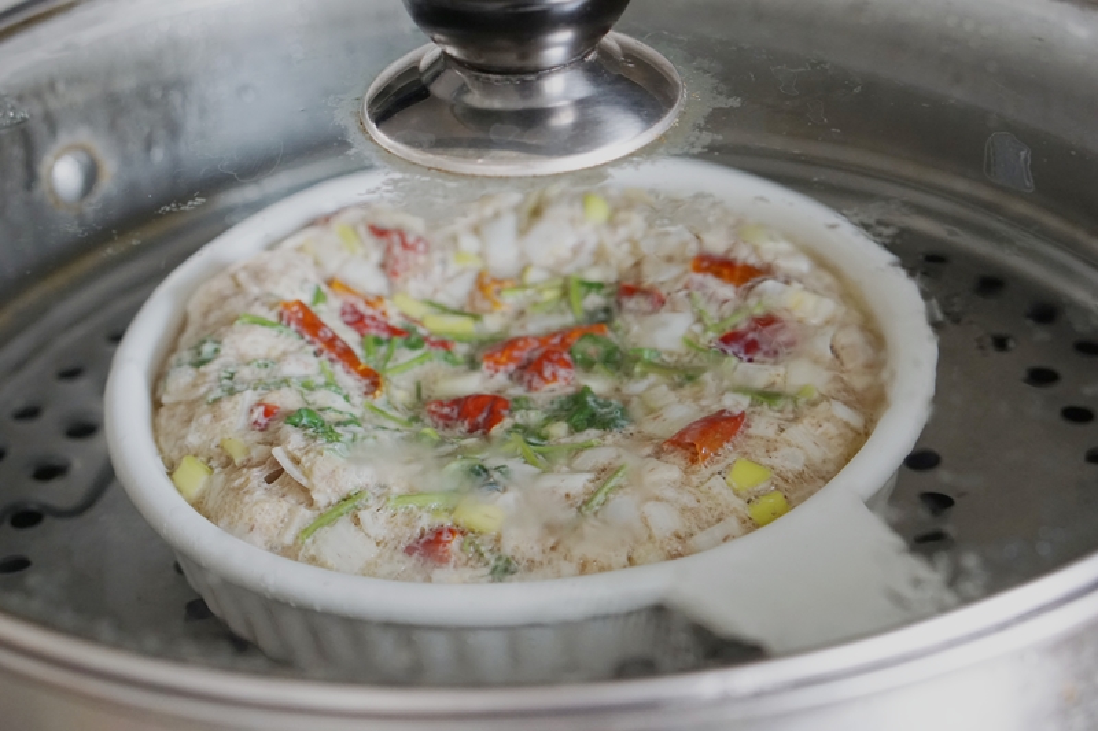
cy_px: 366
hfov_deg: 27.0
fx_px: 2287
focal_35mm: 75
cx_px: 549
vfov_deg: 18.2
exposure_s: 1/80
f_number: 4
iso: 1000
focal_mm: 50
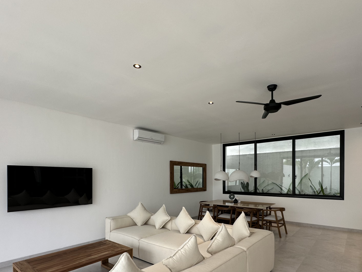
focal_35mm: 20
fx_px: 209
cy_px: 181
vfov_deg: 64.3
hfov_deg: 81.4
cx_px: 201
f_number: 2.2
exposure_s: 1/100
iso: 64
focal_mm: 2.22
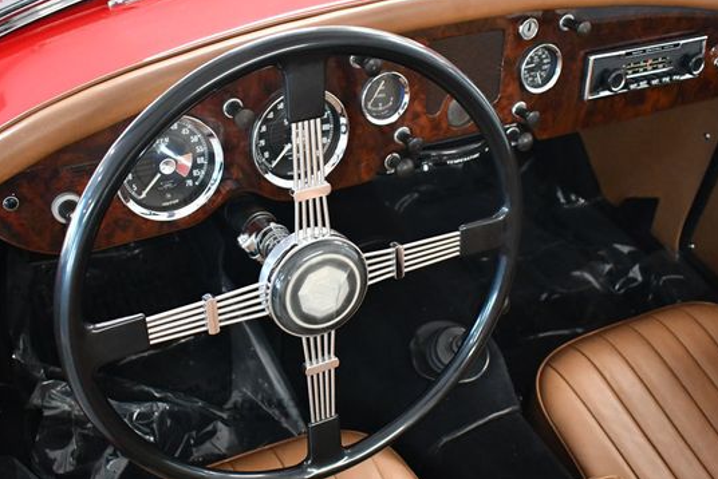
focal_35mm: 43
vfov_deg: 31.2
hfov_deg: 45.4
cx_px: 340
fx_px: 858
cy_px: 258
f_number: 3.5
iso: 3200
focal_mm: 18
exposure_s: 1/125
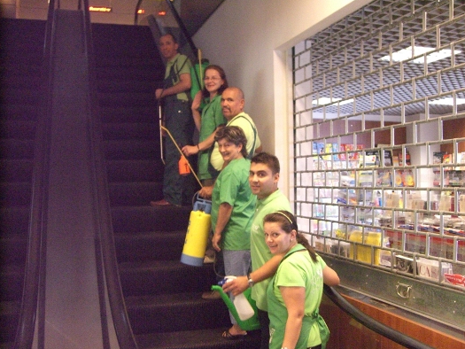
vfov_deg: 36.0
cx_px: 244
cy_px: 171
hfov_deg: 46.8
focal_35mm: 40
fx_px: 537
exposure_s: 1/50
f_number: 2.7
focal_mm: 6.2
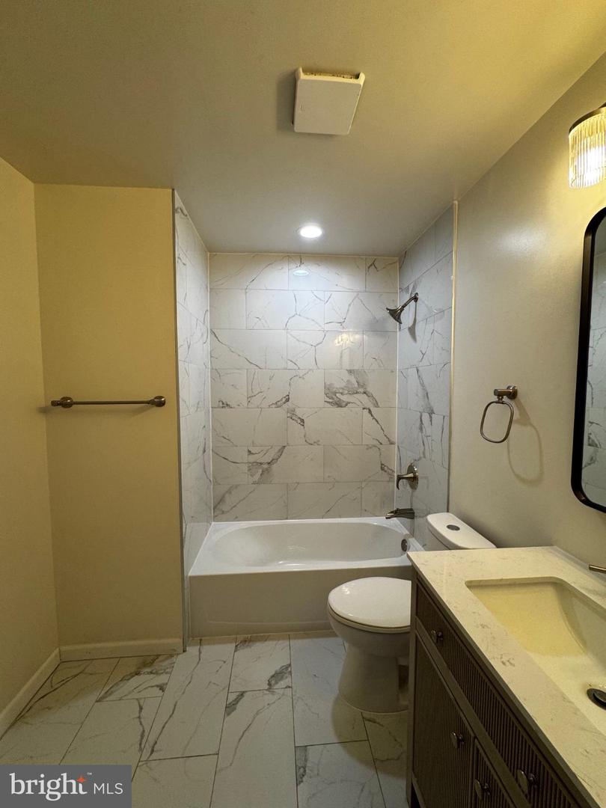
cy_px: 404
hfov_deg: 85.7
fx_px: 327
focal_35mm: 14
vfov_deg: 102.1
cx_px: 303
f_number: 2.2
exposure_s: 1/120
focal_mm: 2.22
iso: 125
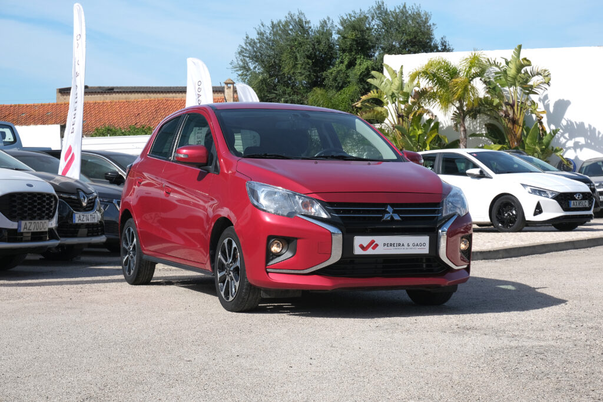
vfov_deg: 20.0
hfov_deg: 29.7
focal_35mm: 68
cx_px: 302
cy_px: 201
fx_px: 1139
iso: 160
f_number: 9
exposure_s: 1/320
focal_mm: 45
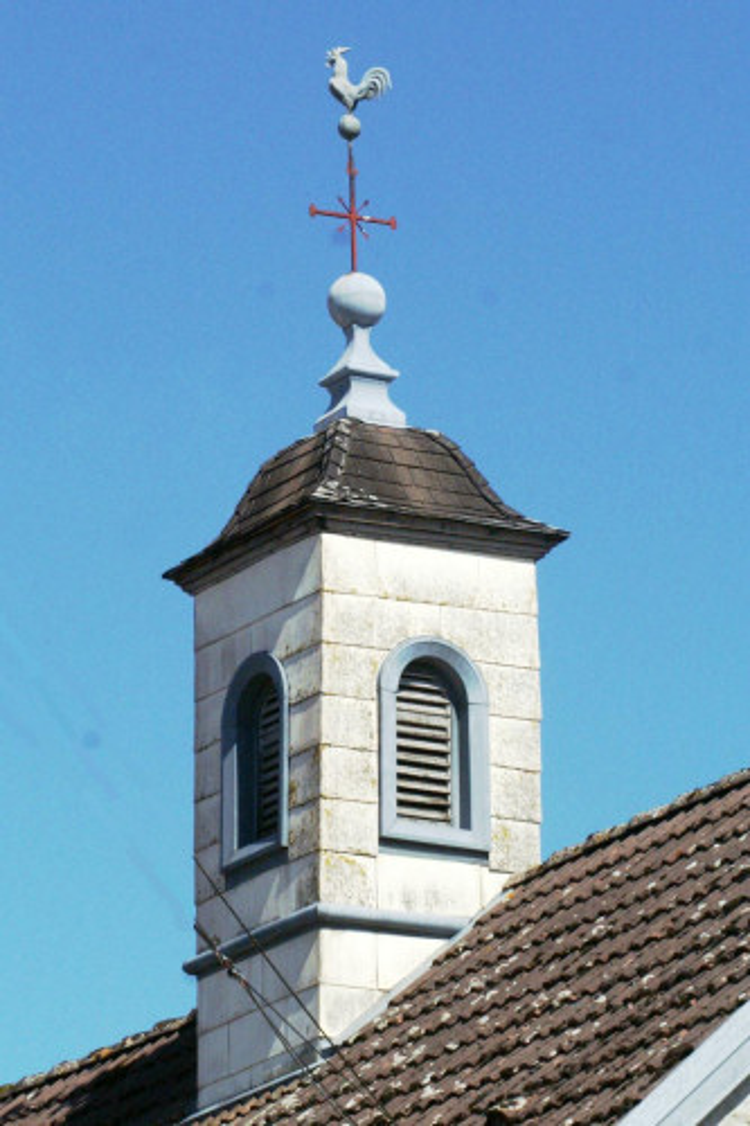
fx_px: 4690
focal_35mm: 150
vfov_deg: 13.7
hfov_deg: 9.1
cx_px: 375
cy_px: 563
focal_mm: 100
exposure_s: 1/1250
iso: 800
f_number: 13
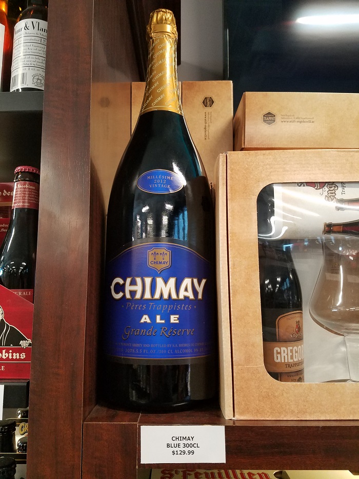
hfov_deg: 53.1
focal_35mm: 26
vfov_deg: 67.3
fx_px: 359
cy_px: 240
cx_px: 180
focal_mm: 4.2
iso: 200
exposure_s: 1/17
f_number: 1.7
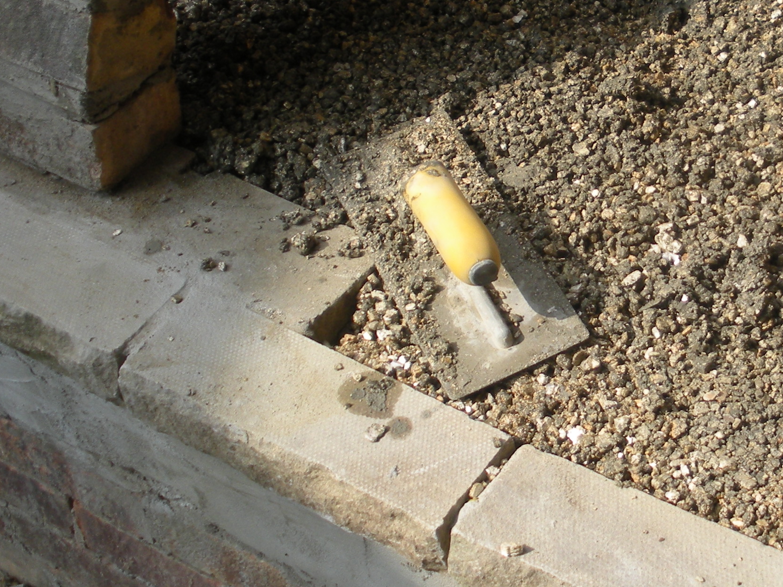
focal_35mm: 79
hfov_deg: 23.7
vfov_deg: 18.6
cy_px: 176
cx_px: 773
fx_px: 1787
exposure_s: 1/378
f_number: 3.5
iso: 64
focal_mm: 6.3
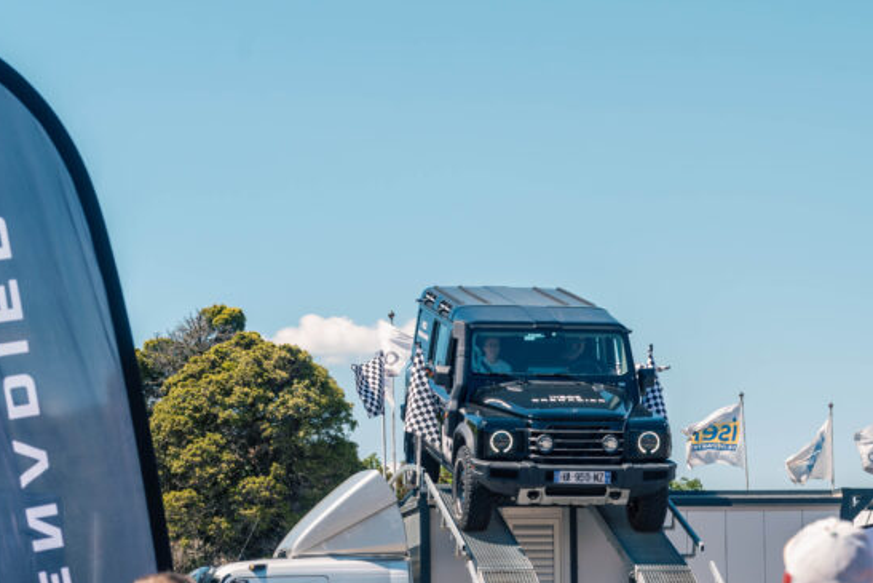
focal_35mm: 131
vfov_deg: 10.4
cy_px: 493
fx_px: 3177
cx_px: 656
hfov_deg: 15.6
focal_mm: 70
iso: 200
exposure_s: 1/250
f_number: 8
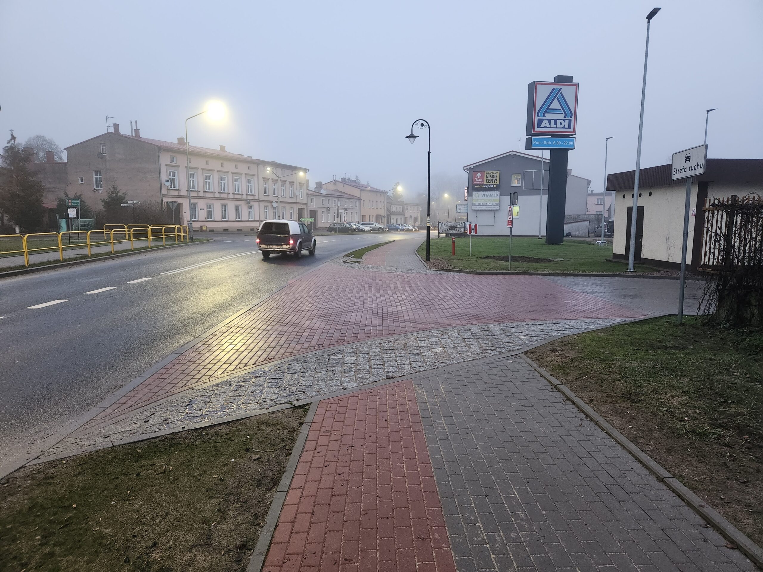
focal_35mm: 23
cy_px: 286
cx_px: 382
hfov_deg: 73.9
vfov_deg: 58.9
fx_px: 507
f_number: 1.8
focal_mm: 5.4
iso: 640
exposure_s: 1/100
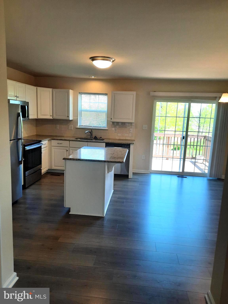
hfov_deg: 54.9
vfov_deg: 69.4
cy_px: 152
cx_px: 114
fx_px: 220
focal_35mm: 25
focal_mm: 4.6
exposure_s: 1/60
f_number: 2
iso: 50
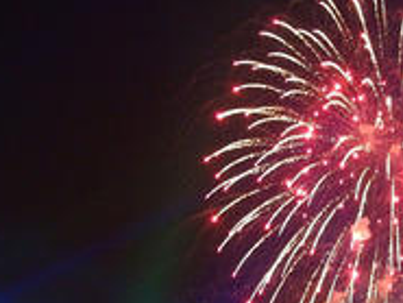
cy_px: 120
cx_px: 320
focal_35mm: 102
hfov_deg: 19.1
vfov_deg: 14.5
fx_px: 1188
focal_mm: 9
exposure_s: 1/10
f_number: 2.8
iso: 1600
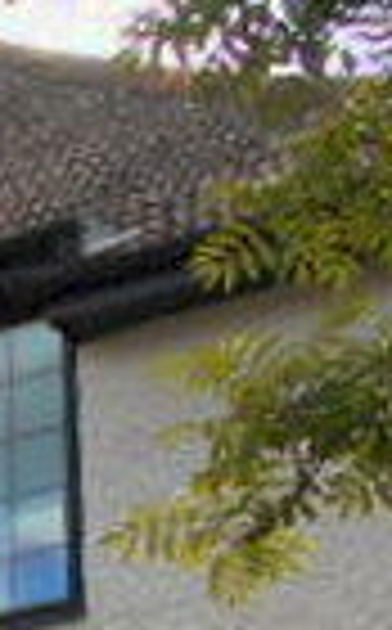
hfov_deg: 8.1
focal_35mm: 138
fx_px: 2369
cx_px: -770
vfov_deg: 14.3
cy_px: 911
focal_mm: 4.6
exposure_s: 1/500
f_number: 3.2
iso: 80
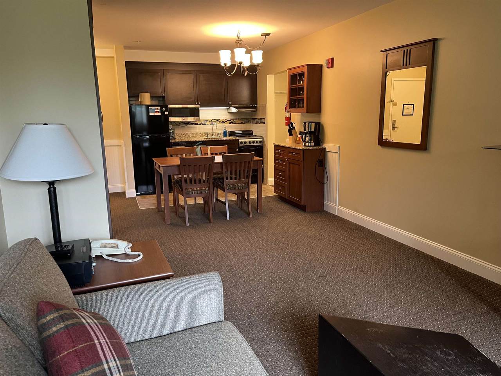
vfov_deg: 53.1
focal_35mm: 26
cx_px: 250
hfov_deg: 67.3
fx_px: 376
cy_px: 188
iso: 160
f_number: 1.6
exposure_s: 1/60
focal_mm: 5.1
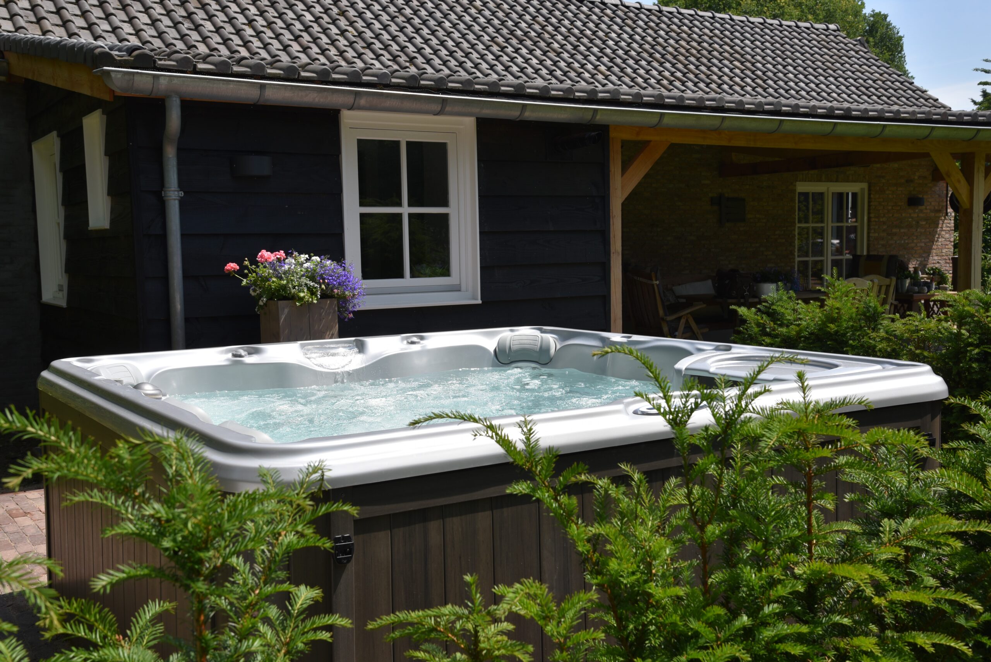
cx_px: 496
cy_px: 331
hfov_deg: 50.7
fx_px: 1046
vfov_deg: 35.1
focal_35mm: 38
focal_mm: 38
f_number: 9
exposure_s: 1/400
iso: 200
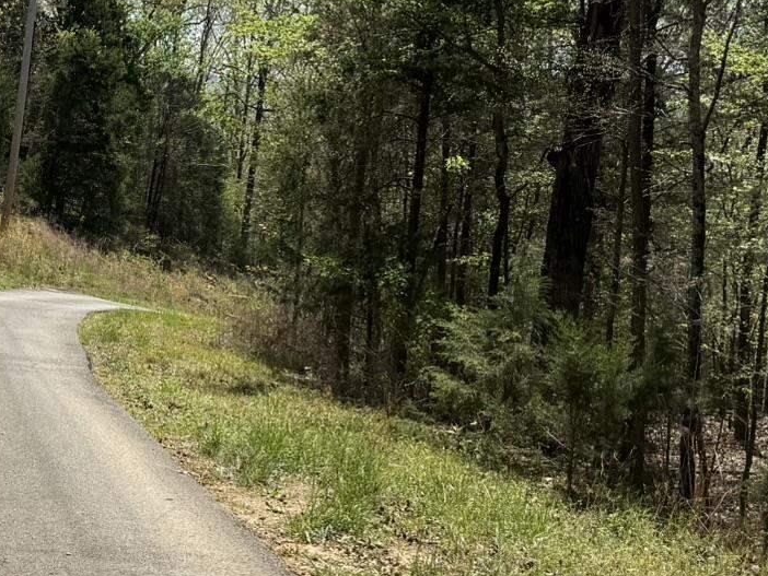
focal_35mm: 70
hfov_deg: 26.7
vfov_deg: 20.9
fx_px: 1554
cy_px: 152
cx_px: 58
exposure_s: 1/4975
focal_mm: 6.76
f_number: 1.78
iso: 80
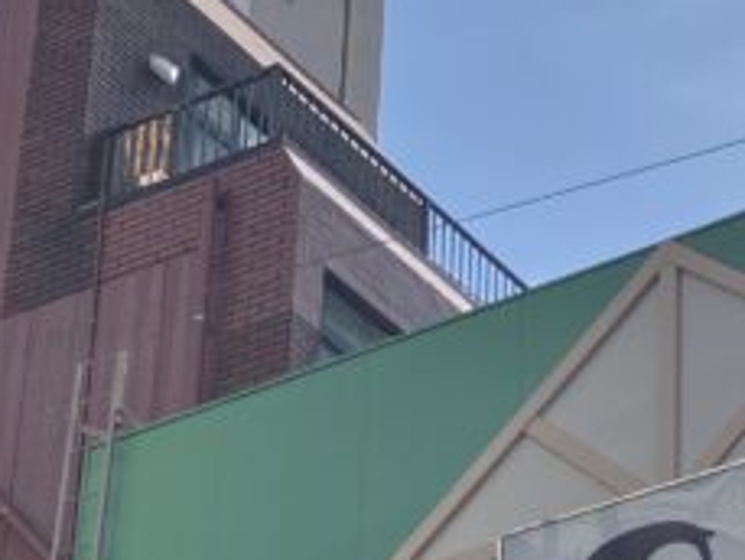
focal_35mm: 125
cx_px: 592
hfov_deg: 15.7
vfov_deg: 11.6
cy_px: 661
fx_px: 2692
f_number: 1.8
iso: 32
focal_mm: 3.99
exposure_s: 1/2667
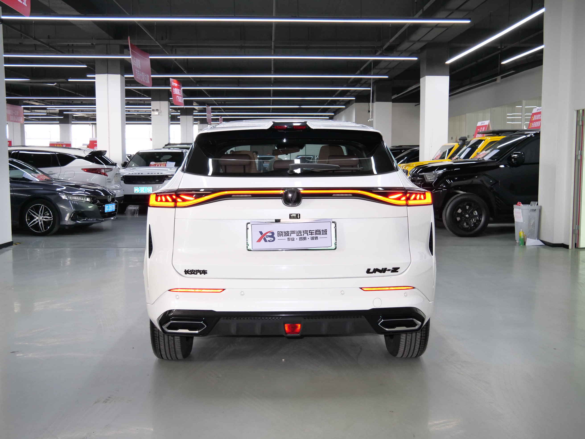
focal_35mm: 40
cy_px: 220
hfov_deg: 46.8
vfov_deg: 36.0
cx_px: 292
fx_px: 676
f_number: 4.1
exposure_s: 1/60
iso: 800
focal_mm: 20
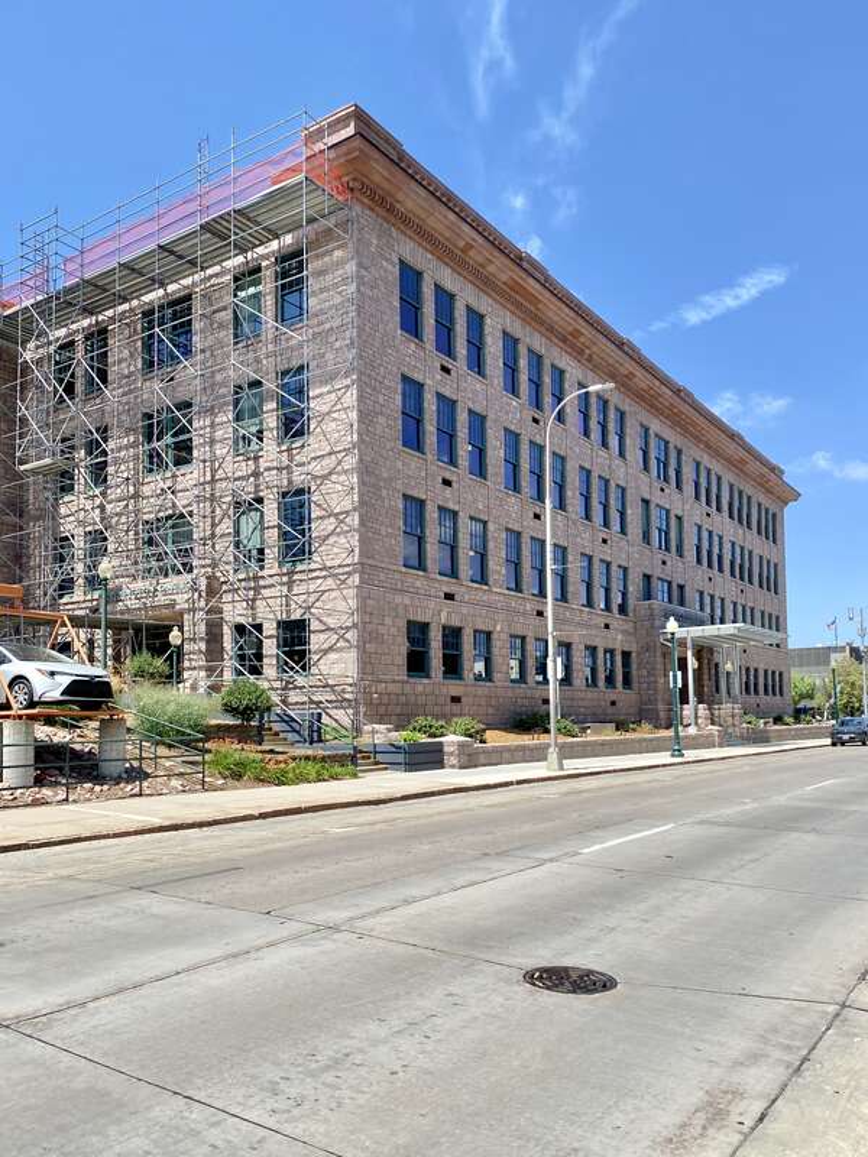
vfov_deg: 67.3
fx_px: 869
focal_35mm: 26
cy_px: 578
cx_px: 434
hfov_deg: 53.1
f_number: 1.8
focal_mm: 4.25
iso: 32
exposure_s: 1/2183
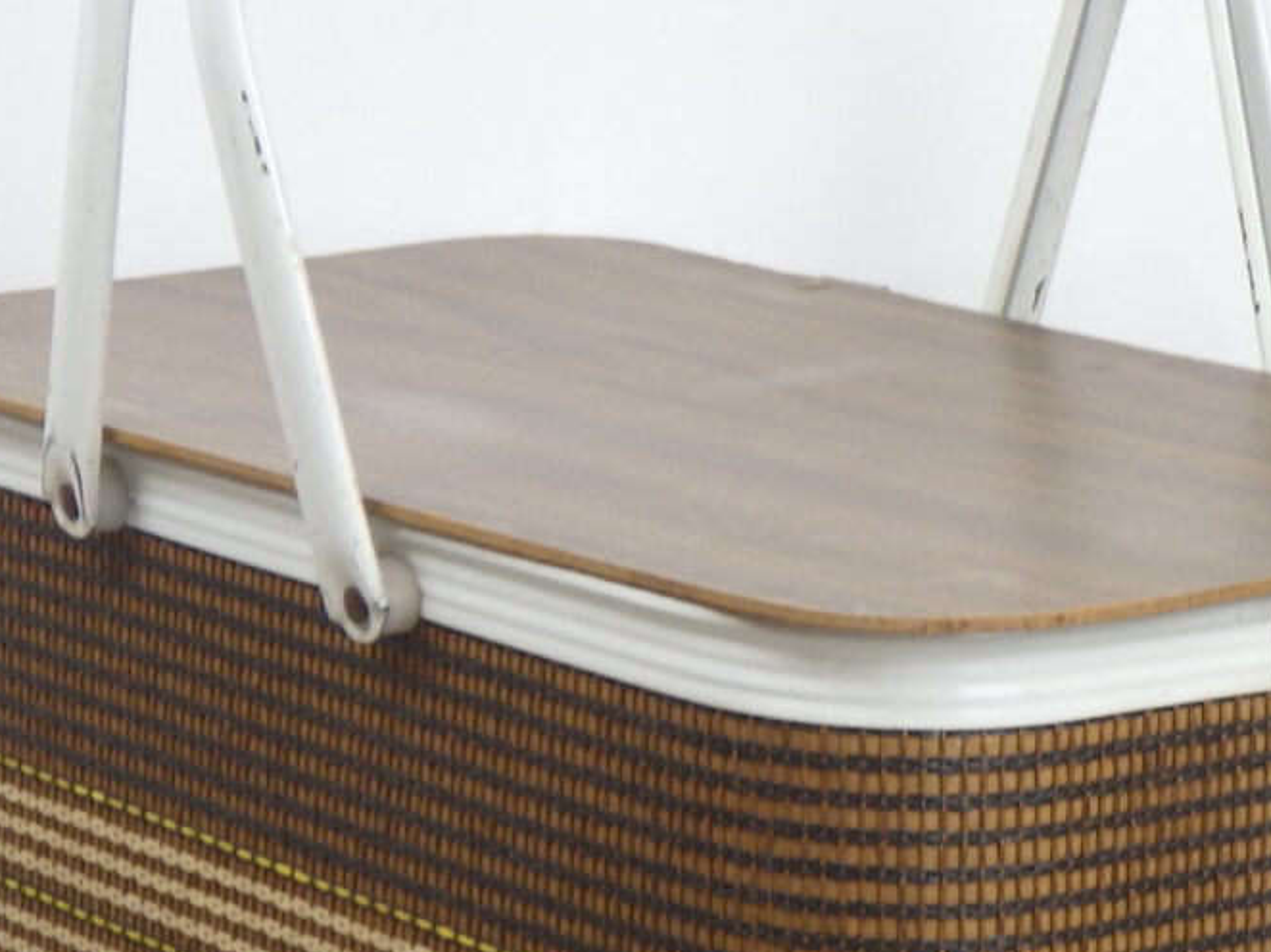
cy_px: 628
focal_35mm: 148
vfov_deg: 10.0
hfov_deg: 13.3
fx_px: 5432
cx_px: 989
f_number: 4.4
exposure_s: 1/13
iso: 125
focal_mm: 9.1
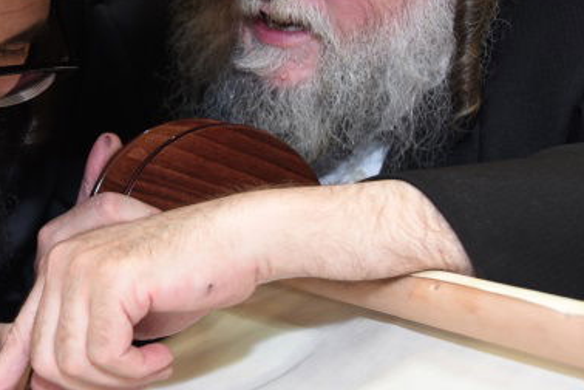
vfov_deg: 13.2
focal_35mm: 103
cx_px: -104
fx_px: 1671
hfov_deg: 18.8
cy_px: 64
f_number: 4.5
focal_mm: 38
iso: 1000
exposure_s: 1/125
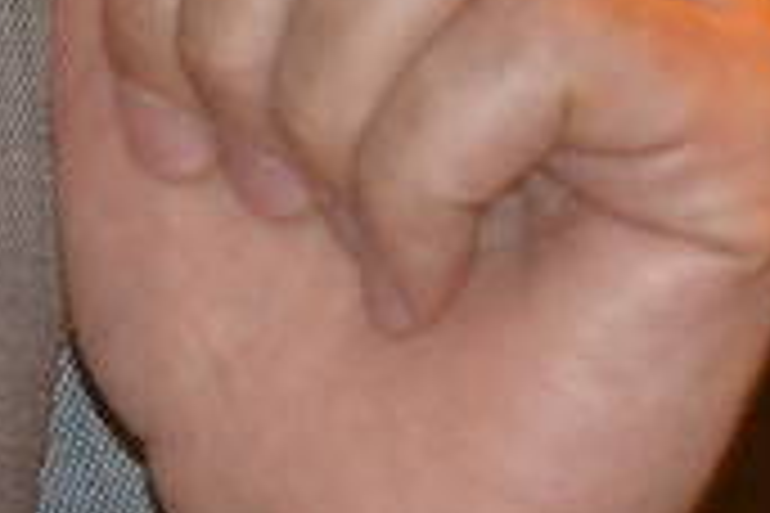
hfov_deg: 2.2
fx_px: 20376
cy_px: -1213
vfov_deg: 1.4
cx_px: -901
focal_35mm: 953
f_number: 4.5
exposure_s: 1/60
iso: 3200
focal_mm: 85
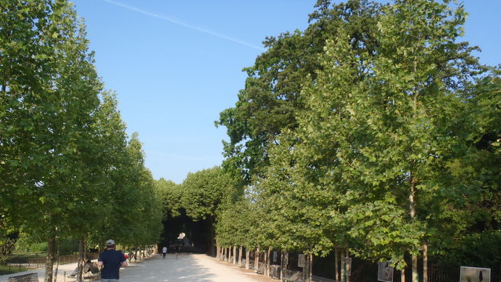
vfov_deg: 37.4
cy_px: 188
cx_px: 251
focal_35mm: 31
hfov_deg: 62.6
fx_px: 412
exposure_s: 1/60
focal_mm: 5
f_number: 10
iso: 125
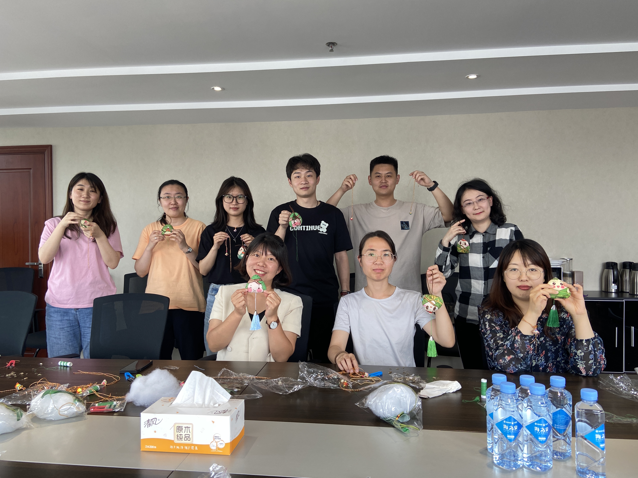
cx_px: 319
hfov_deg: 67.3
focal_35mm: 26
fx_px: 479
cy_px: 239
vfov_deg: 53.1
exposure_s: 1/100
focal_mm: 4.25
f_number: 1.8
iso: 50
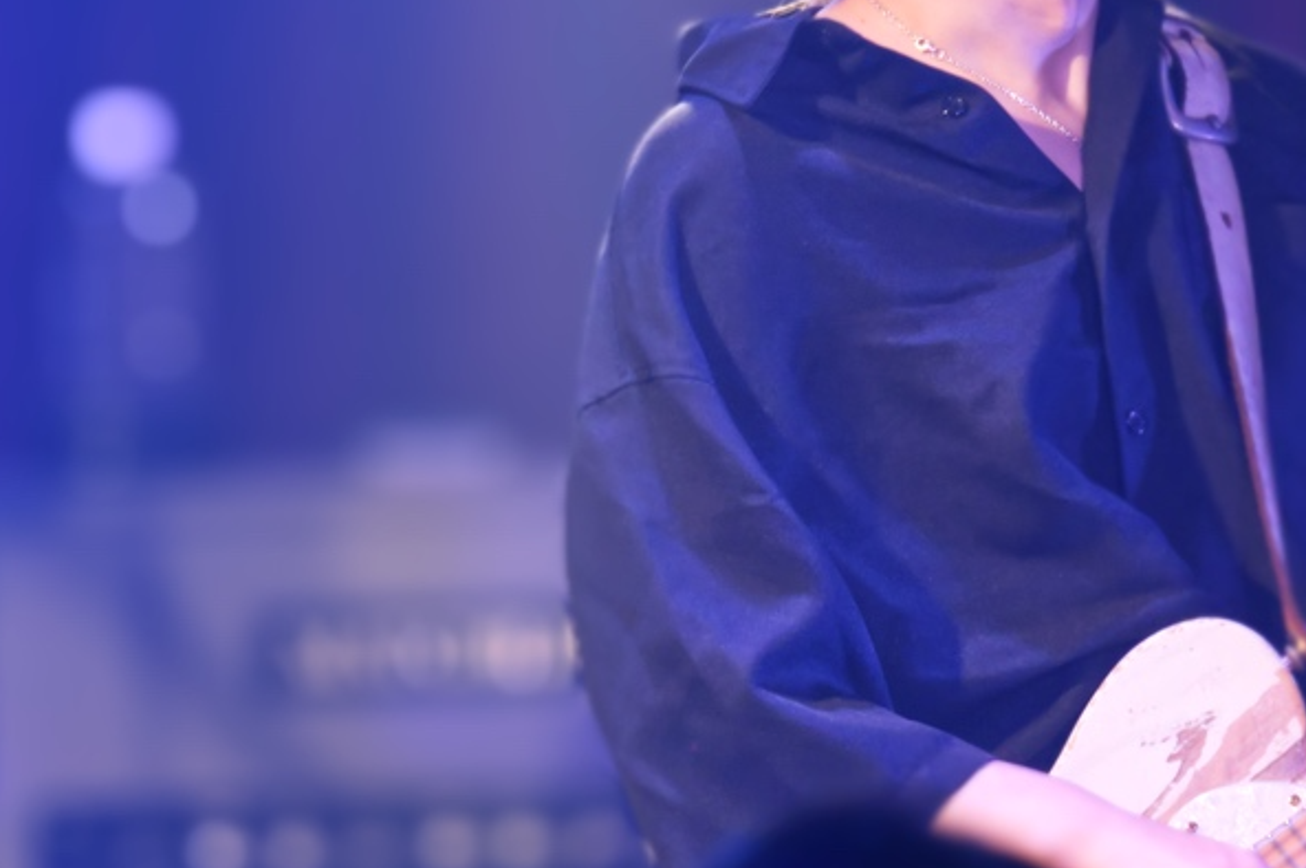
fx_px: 15655
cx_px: 1112
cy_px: 194
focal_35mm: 432
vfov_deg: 3.2
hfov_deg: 4.8
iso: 6400
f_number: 3.5
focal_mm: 200
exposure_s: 1/400
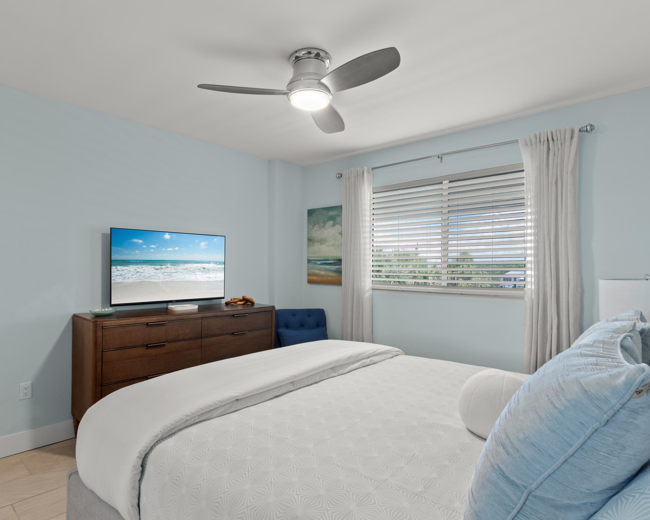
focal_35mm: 20
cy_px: 267
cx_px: 311
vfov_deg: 69.2
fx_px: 377
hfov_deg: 81.5
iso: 100
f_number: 8
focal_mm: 11
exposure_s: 1.3
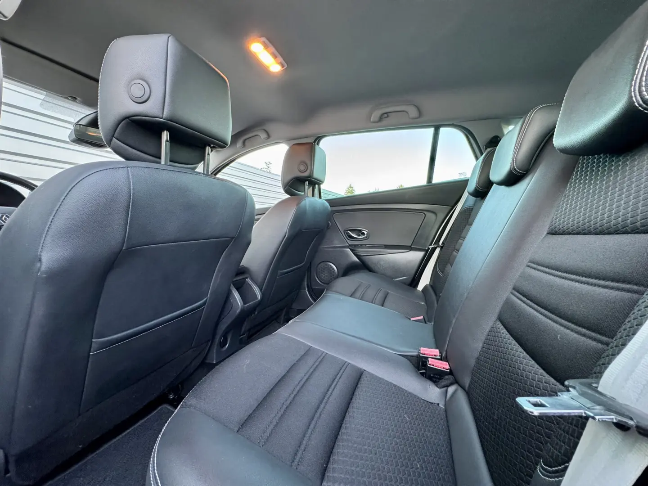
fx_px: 262
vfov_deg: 85.7
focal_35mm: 14
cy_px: 243
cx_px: 324
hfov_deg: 102.1
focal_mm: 2.22
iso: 320
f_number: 2.2
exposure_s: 1/68
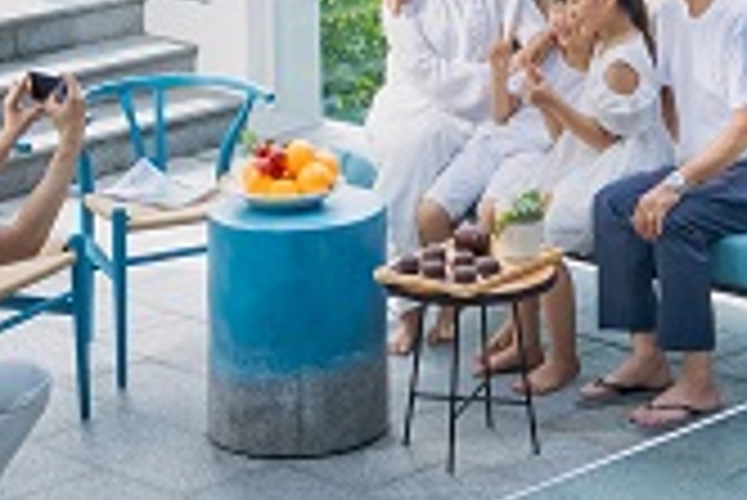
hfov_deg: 14.9
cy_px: -534
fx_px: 2824
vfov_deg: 9.4
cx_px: 688
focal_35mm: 136
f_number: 10
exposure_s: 1/160
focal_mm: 18
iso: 64
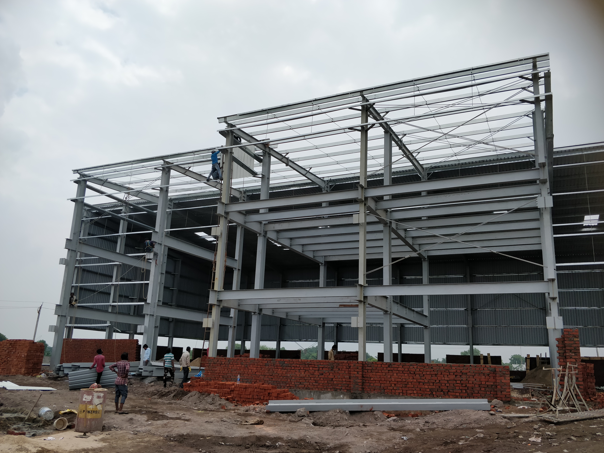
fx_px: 436
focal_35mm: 25
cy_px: 235
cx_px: 310
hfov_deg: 69.4
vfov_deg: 54.9
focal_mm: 4.1
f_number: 1.7
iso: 200
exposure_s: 1/2519
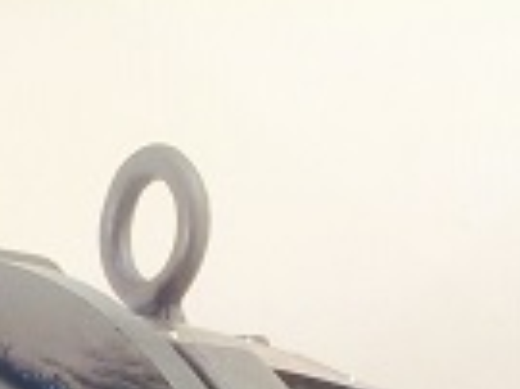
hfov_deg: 15.2
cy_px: 855
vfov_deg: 10.3
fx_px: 1936
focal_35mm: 129
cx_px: 96
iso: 40
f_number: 2.2
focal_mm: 4.15
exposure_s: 1/30
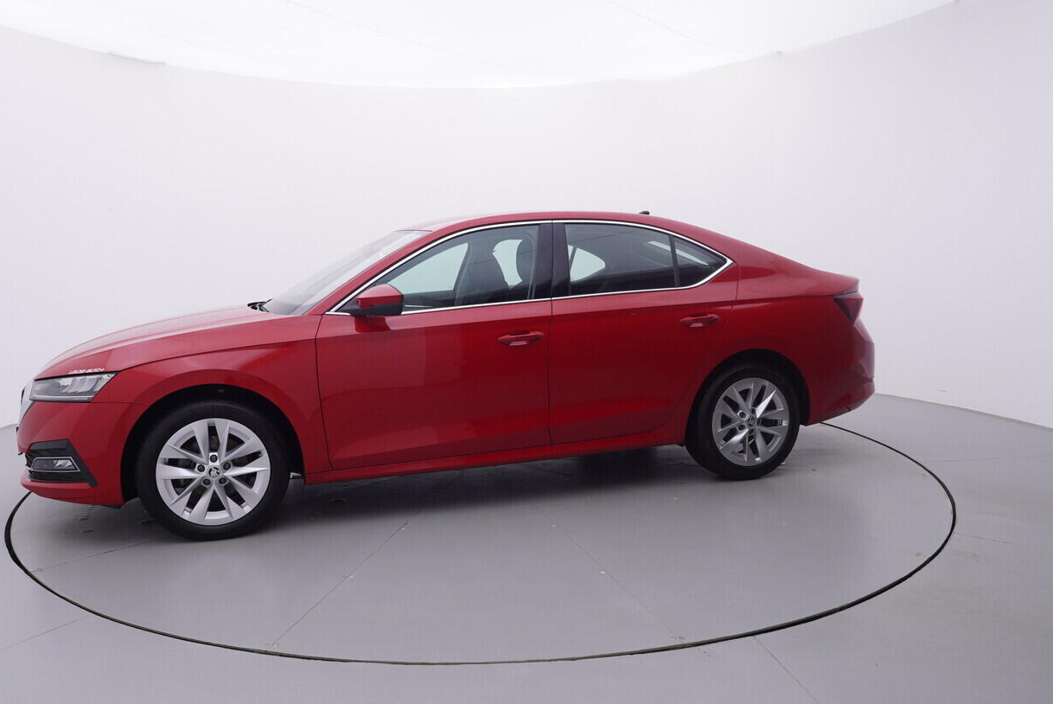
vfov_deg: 48.7
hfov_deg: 68.0
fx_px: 778
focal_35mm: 27
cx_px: 481
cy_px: 352
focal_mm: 15
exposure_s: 1/80
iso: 200
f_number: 5
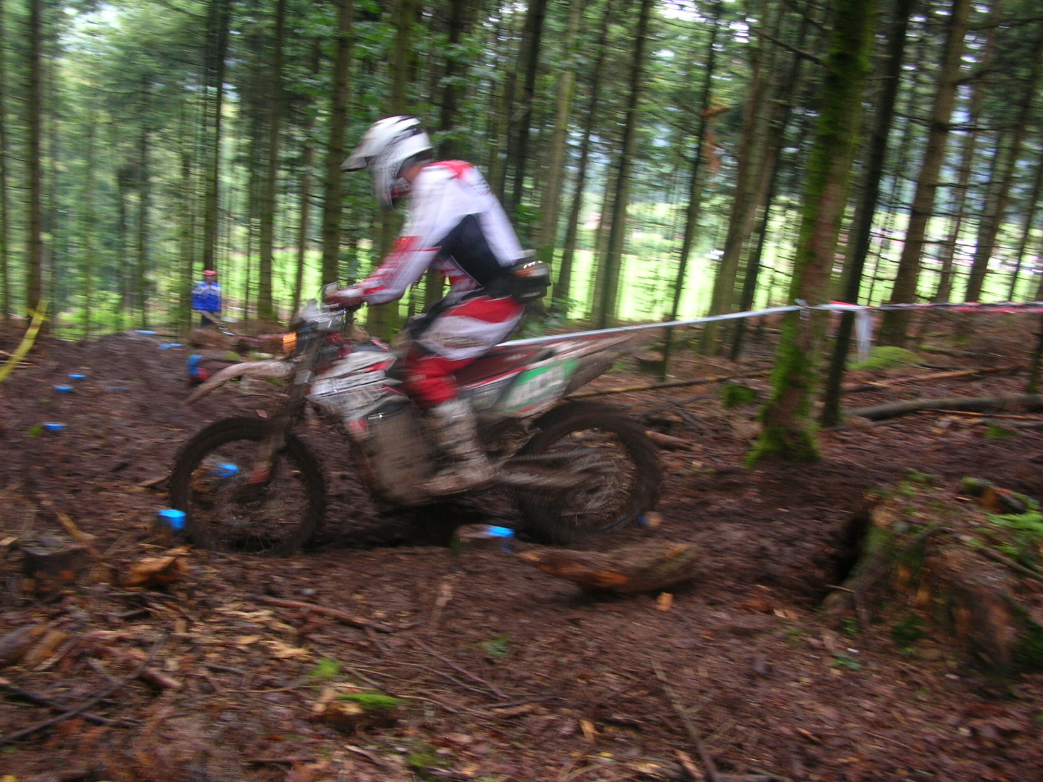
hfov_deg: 52.6
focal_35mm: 35
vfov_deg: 40.7
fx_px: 1055
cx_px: 522
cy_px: 391
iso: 53
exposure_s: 1/30
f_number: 2.8
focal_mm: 5.8
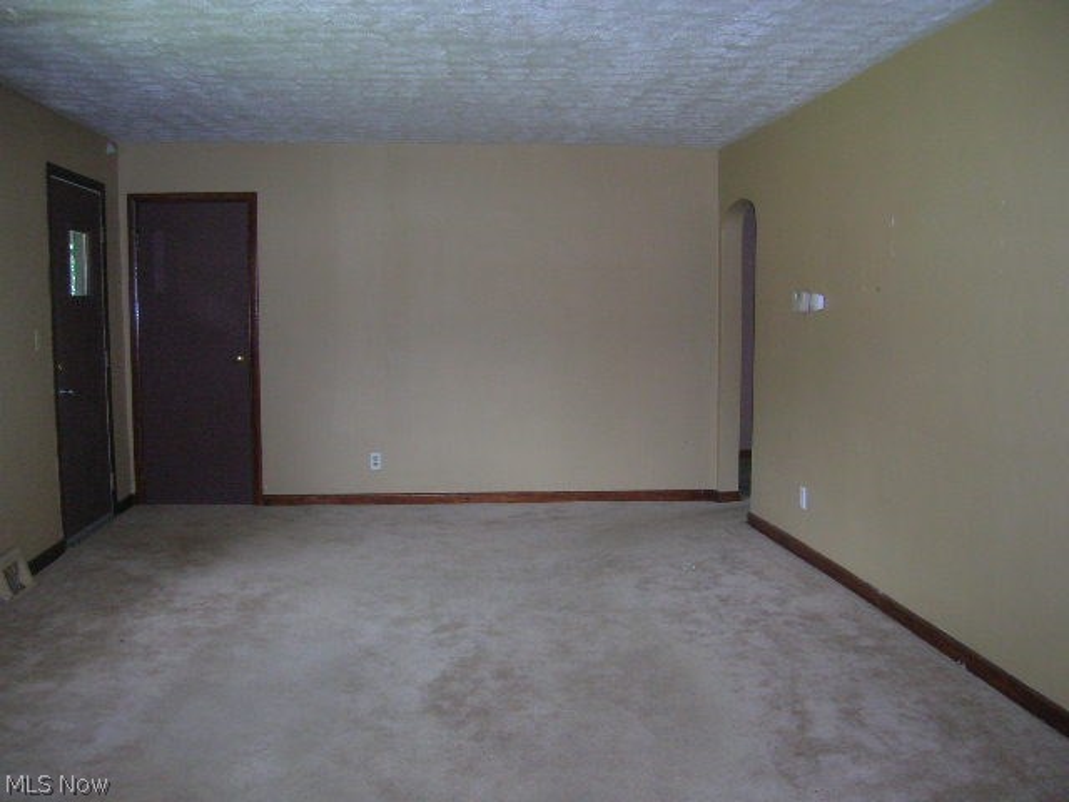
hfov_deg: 54.0
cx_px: 534
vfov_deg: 41.8
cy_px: 401
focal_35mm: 34
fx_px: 1050
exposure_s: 1/60.1
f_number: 2.9
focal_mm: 5.7
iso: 158
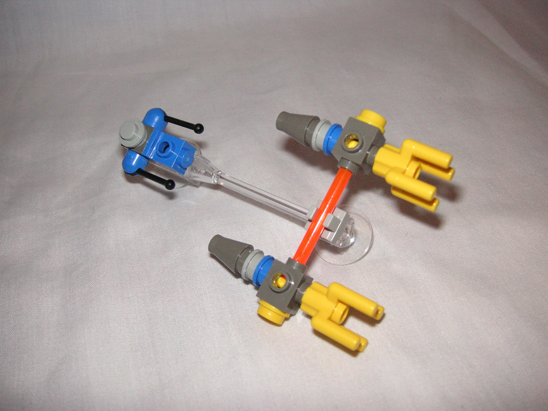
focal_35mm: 37
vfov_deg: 38.7
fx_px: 586
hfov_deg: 50.1
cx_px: 274
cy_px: 206
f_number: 6.7
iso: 160
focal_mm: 6.1
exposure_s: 1/45
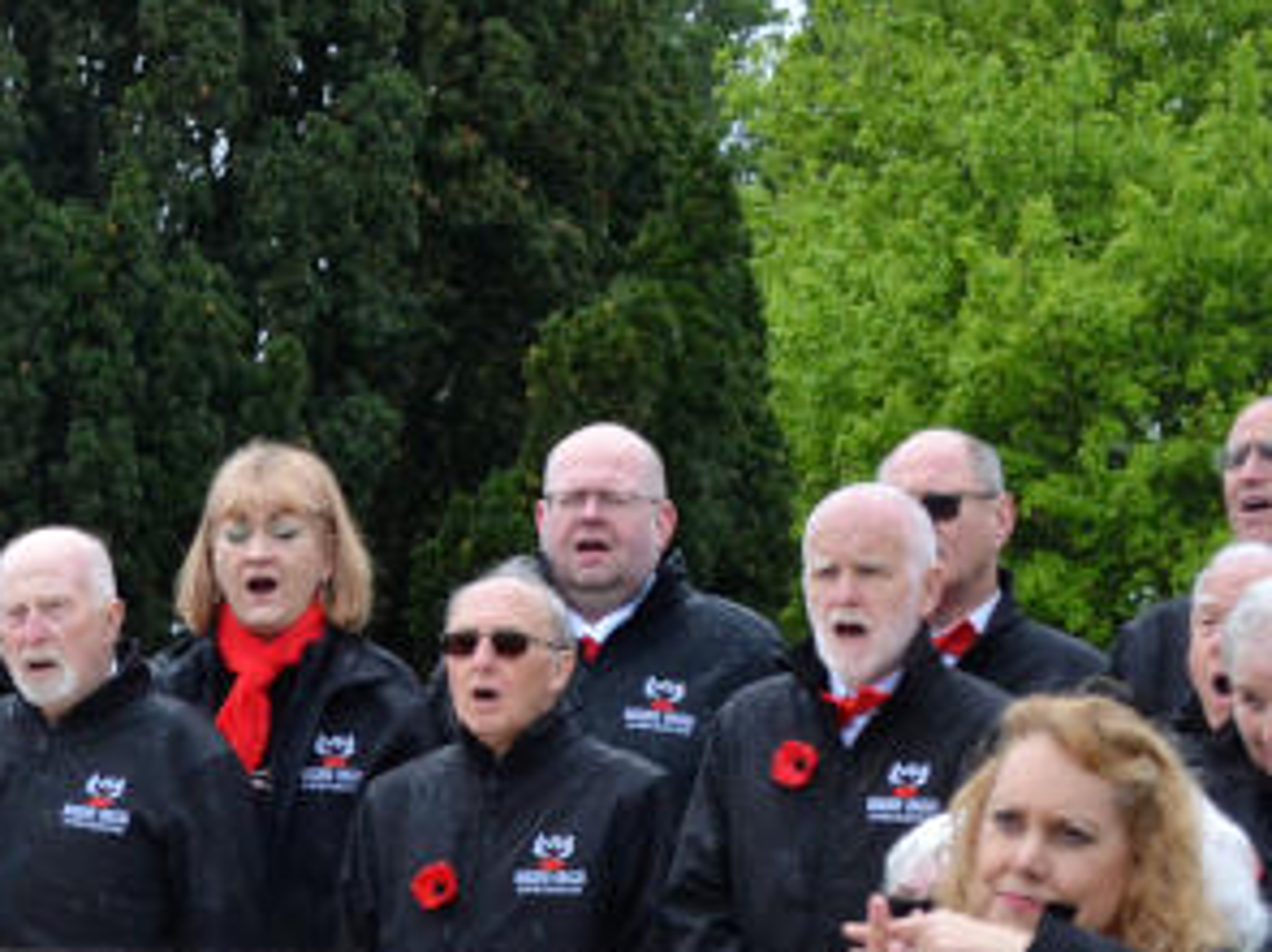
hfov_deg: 7.2
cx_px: -73
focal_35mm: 274
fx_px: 10064
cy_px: 993
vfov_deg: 5.4
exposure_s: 1/400
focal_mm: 70
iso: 400
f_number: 9
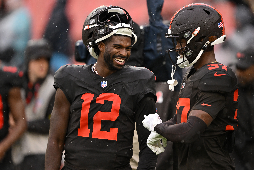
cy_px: 85
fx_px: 3951
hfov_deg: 3.7
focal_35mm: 560
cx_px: 127
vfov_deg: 2.5
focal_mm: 560
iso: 2000
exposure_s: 1/1600
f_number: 4
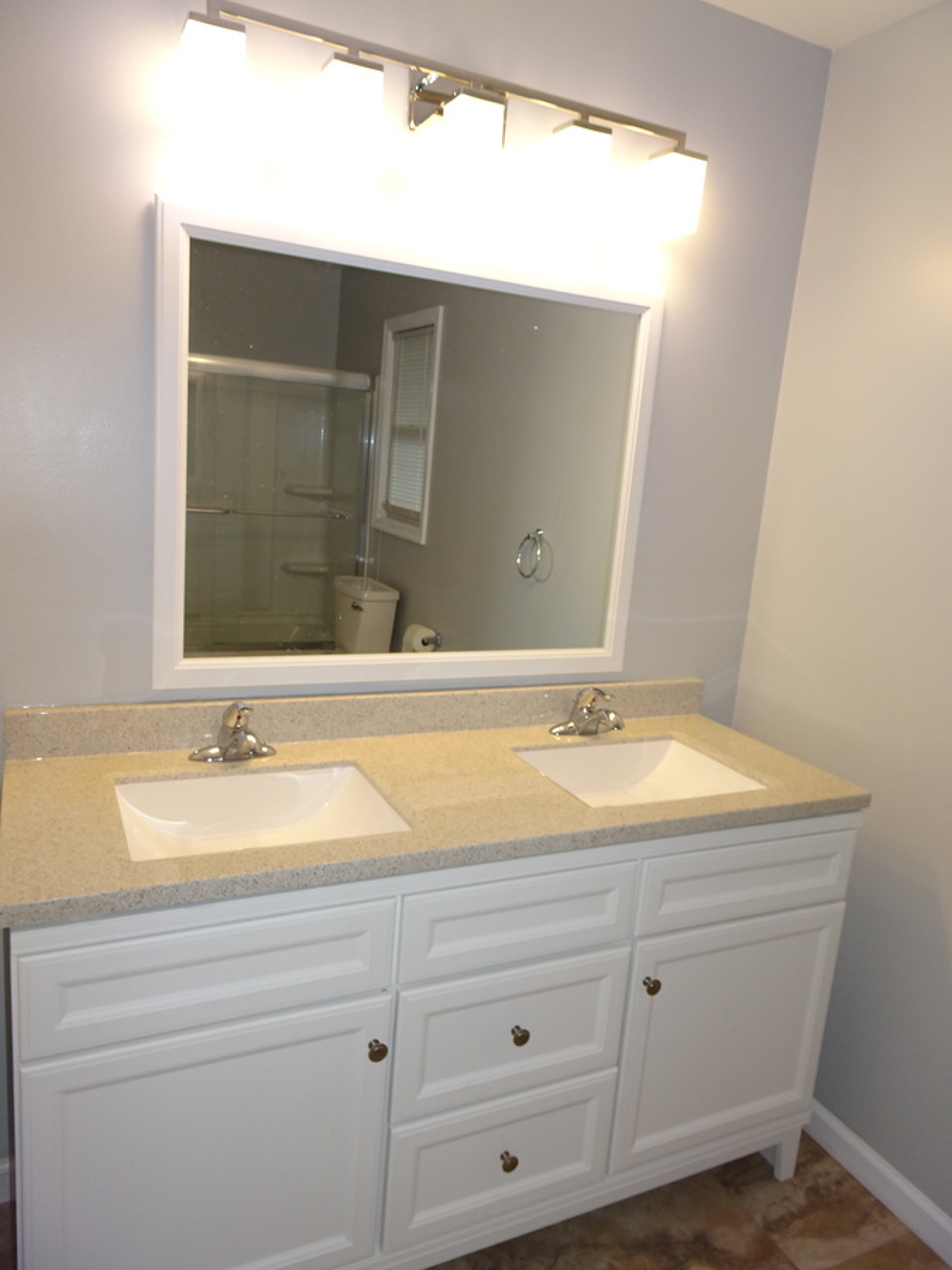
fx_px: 880
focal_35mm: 24
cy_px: 635
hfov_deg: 56.8
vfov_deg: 71.6
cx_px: 476
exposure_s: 1/30
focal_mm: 4.1
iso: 125
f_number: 3.5
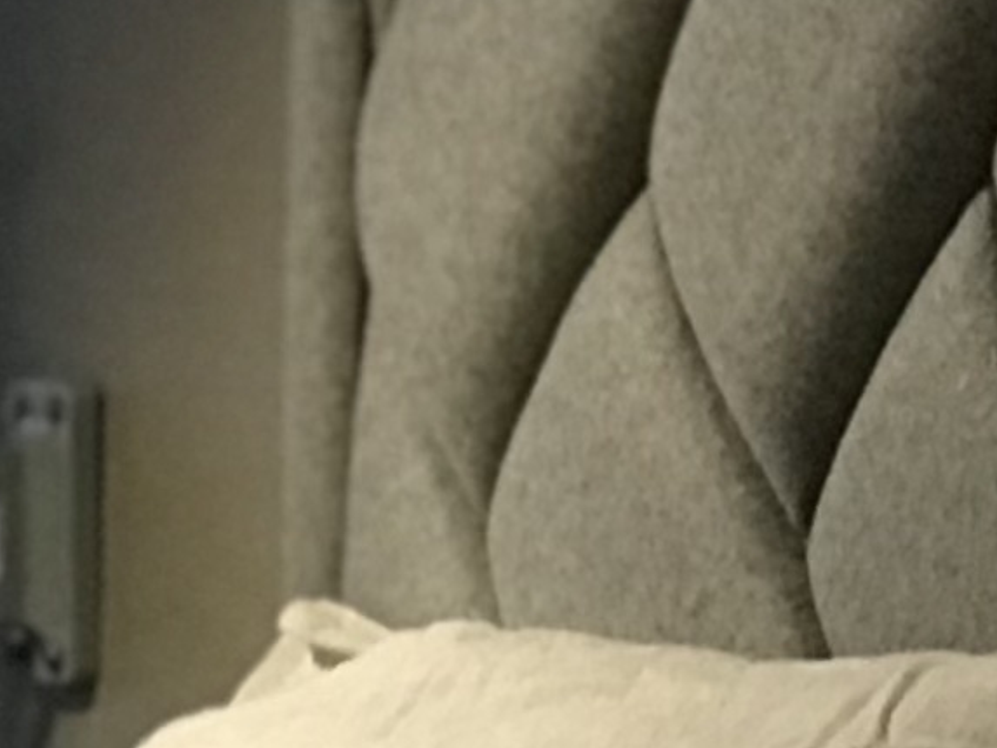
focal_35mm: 401
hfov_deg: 4.9
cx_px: 306
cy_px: 1214
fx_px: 11552
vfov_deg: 3.7
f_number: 2.8
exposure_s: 1/50
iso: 250
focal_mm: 6.6
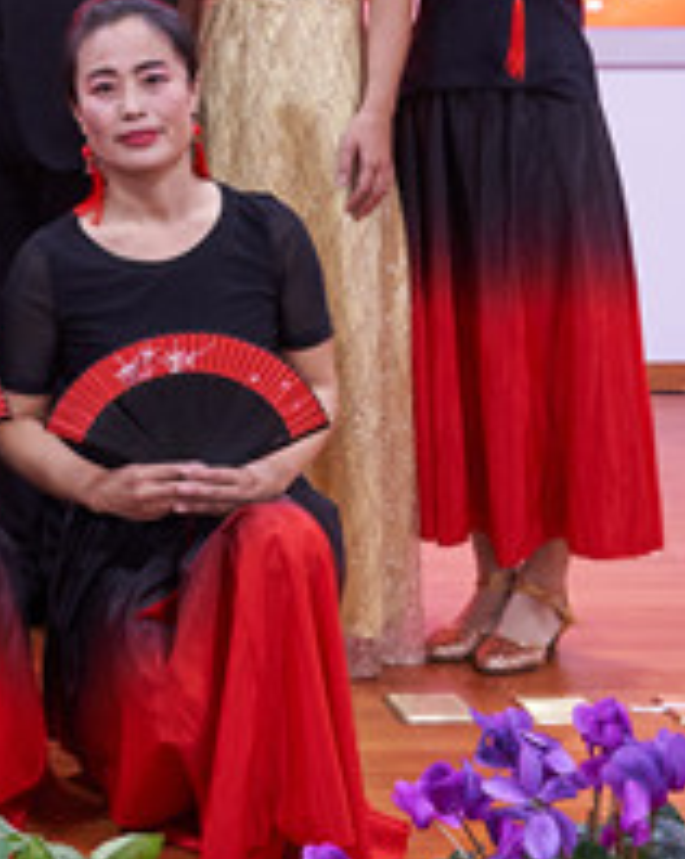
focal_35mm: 93
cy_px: 54
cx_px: -262
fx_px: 2360
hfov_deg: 15.5
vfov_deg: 20.1
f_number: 6.3
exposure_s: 1/30
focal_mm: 29
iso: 1250
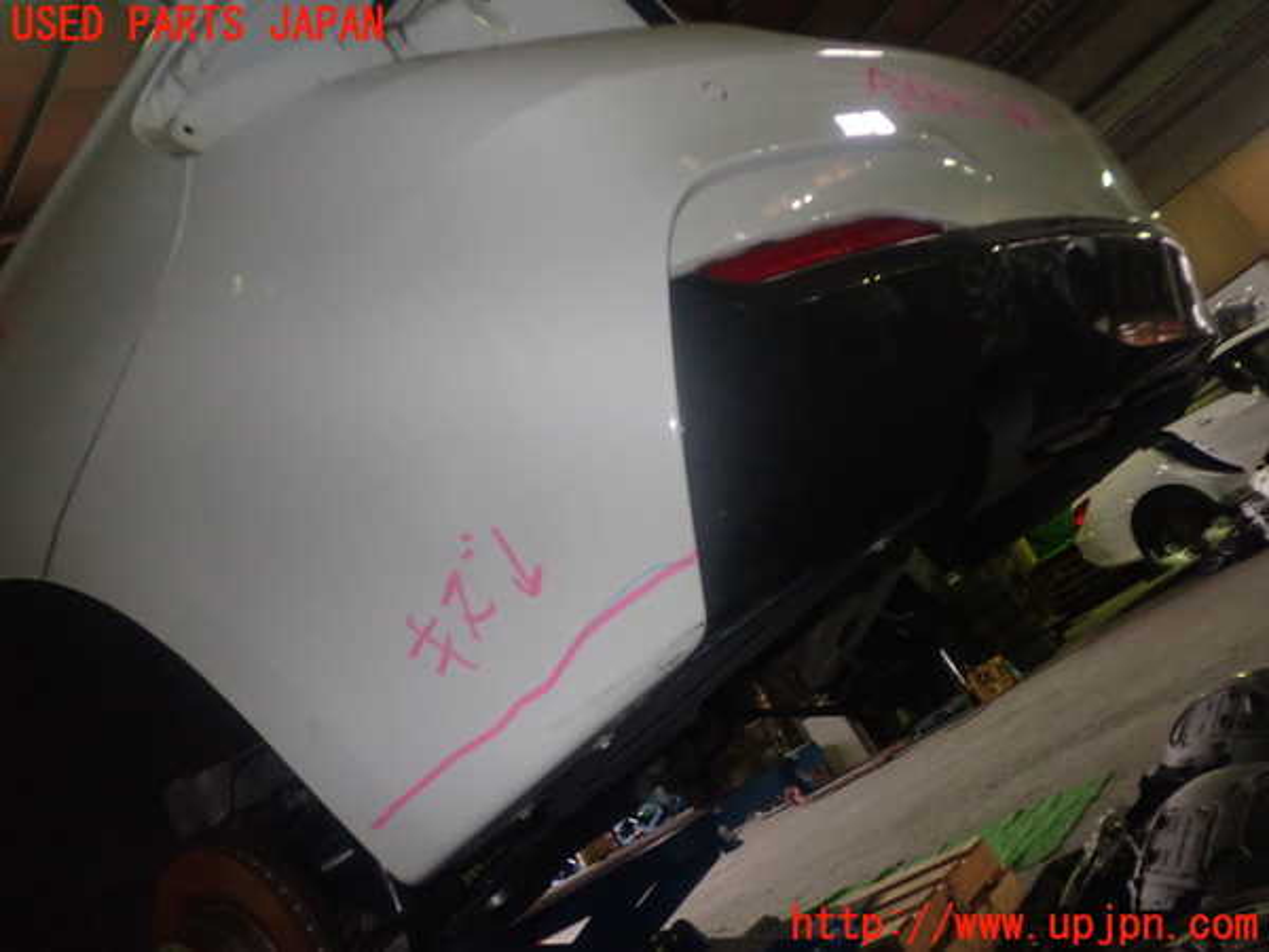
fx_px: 1100
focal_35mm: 30
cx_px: 634
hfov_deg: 60.0
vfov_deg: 46.8
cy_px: 476
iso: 800
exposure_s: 1/30
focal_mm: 5.4
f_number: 6.3
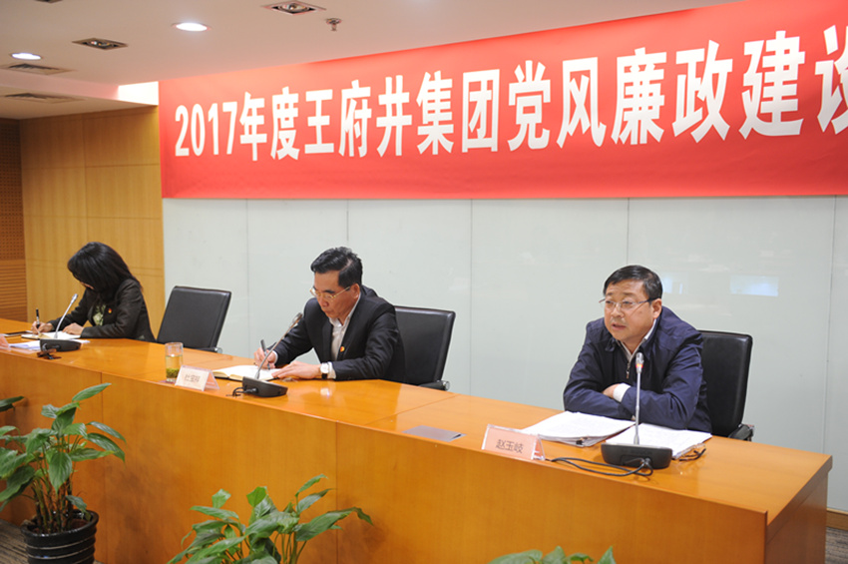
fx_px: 847
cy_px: 282
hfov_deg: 53.2
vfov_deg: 36.8
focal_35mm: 36
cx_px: 424
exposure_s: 1/40
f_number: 3.2
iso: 800
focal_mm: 36
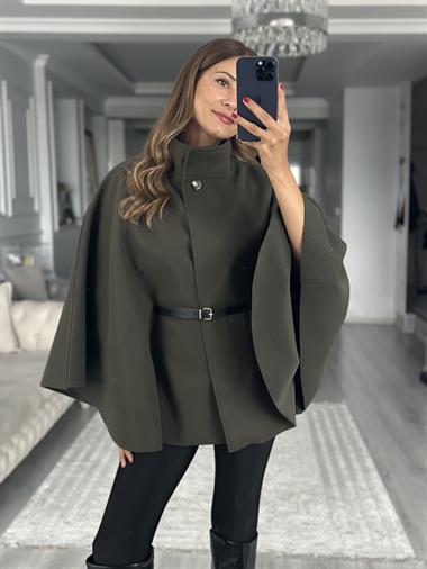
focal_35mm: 48
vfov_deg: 39.6
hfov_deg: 30.3
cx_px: 214
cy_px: 284
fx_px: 789
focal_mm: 6.86
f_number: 1.78
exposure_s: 1/40
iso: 640
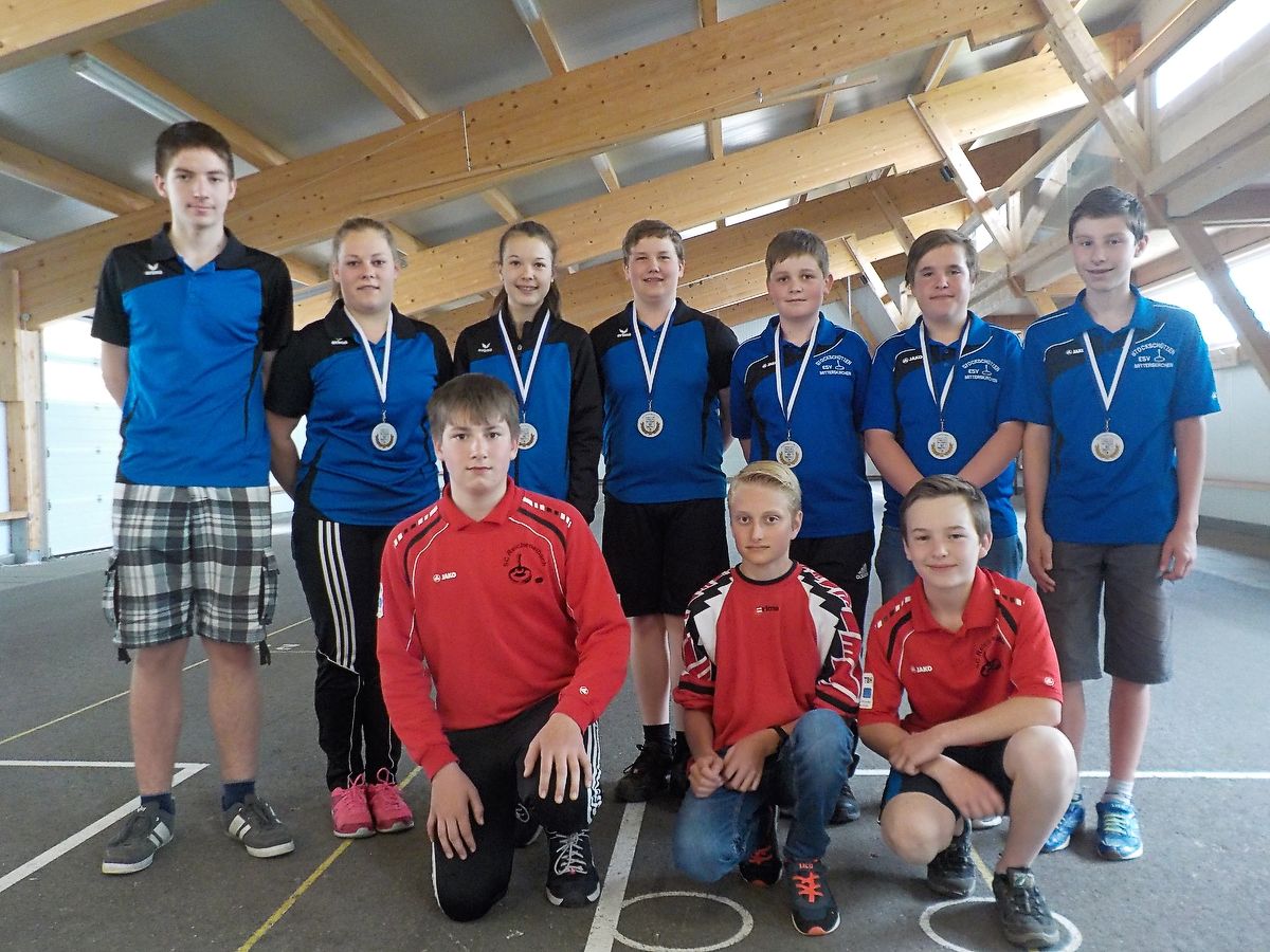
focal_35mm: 30
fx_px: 1101
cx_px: 635
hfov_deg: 60.0
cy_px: 476
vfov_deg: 46.8
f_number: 3.3
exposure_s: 1/30
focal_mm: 4.1
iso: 400
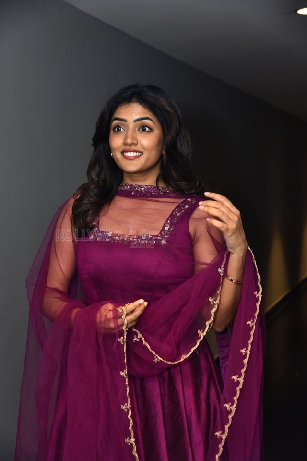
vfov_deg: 26.0
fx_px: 998
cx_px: 154
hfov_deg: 17.5
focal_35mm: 78
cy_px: 230
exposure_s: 1/125
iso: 1600
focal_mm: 78
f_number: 5.6
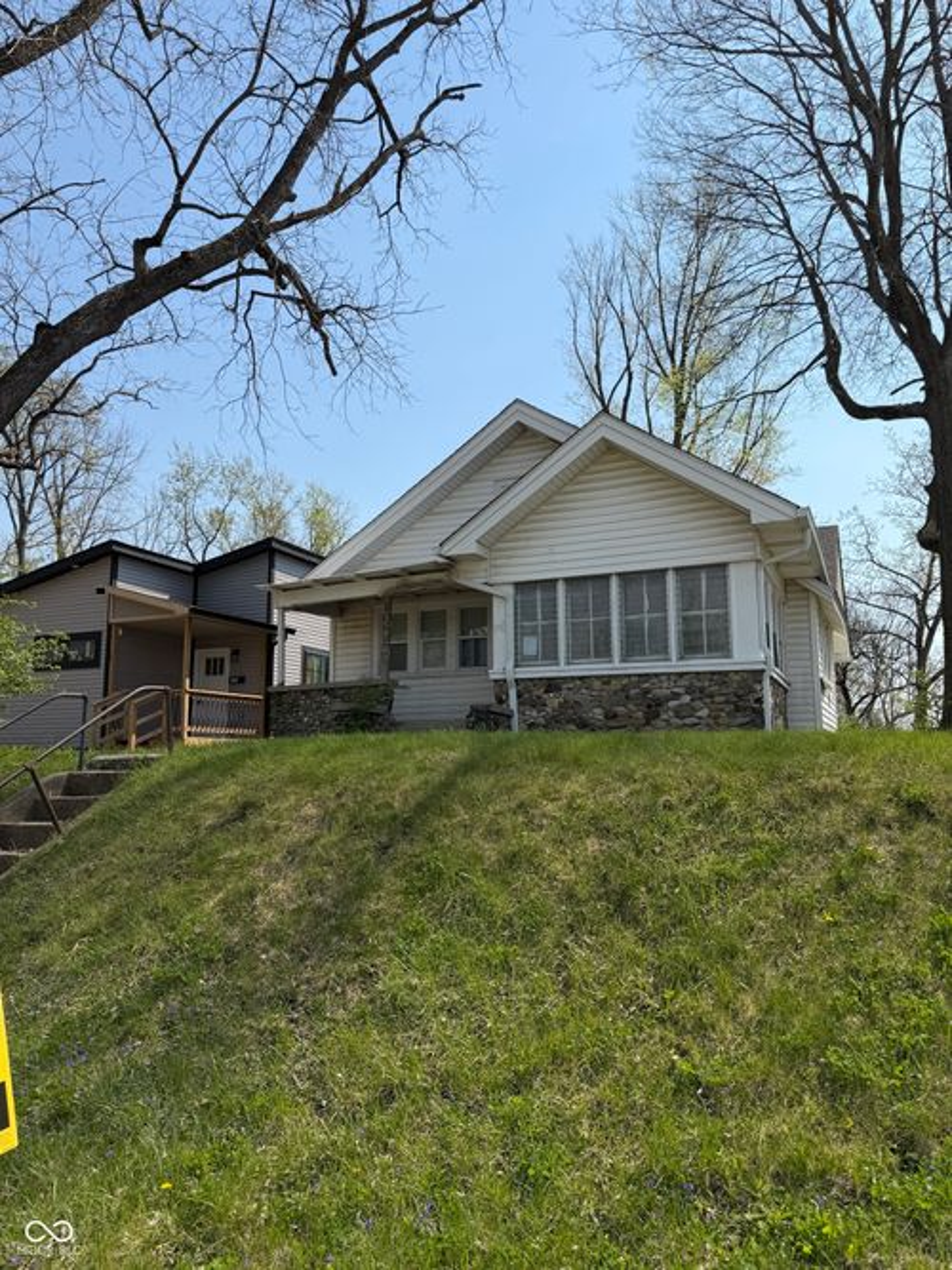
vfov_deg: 71.6
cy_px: 635
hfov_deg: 56.8
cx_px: 476
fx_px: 880
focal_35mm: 24
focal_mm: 6.76
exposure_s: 1/5714
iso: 80
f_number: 1.78
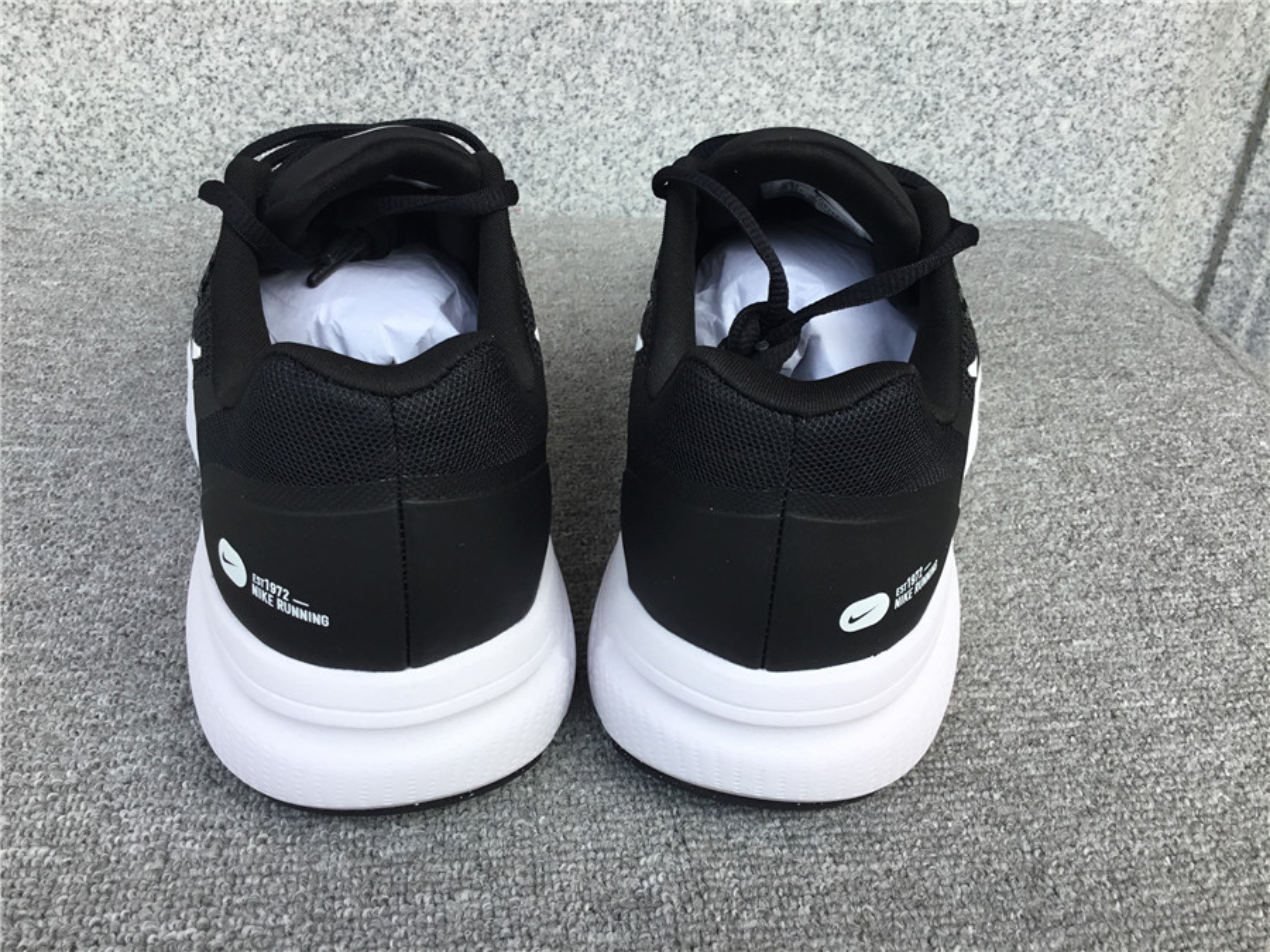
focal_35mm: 31
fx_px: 1137
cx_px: 635
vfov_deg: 45.4
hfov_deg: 58.4
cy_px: 476
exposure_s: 1/304
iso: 25
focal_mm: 3.3
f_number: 2.4
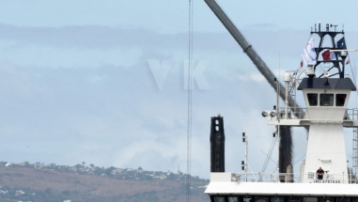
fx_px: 6251
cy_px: 247
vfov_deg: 1.9
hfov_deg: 3.3
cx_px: 351
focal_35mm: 658
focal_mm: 200
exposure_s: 1/250
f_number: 9
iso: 160
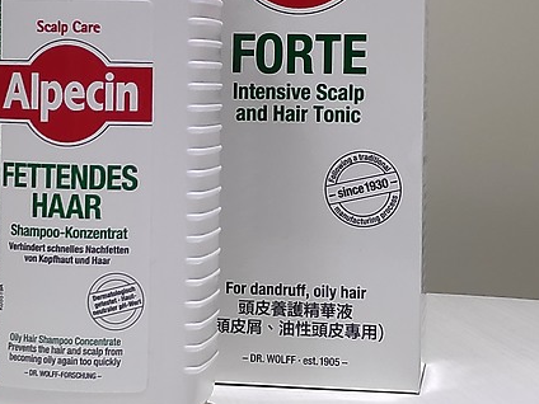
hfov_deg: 52.8
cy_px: 91
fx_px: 529
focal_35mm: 34
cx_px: 177
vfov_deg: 40.4
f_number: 1.9
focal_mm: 3.94
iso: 355
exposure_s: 1/120
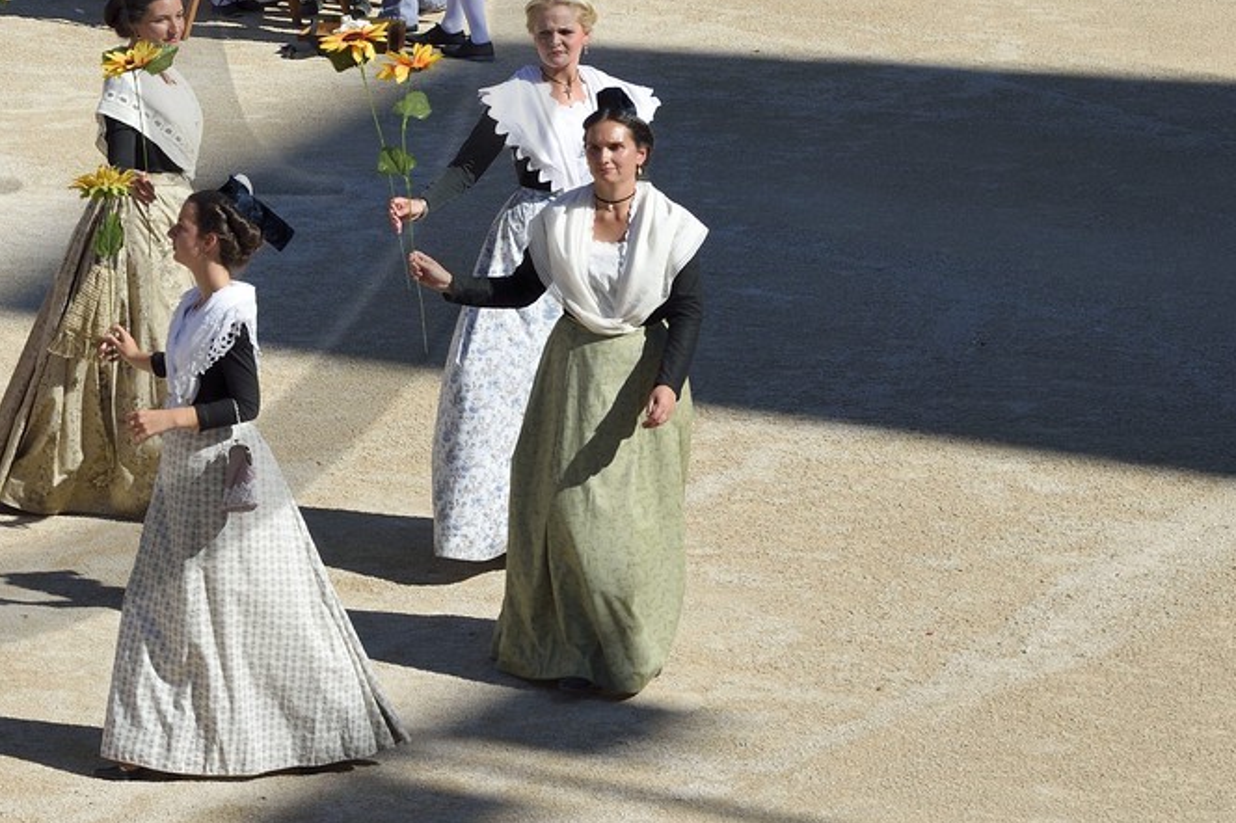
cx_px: -194
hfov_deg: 7.1
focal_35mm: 289
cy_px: -108
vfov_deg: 4.7
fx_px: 9917
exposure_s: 1/400
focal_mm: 120
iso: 200
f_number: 11
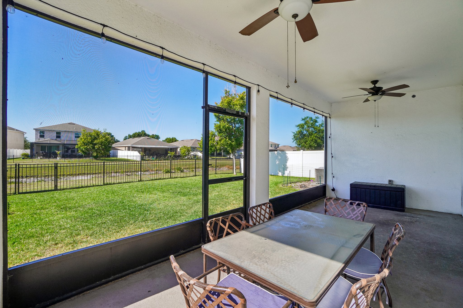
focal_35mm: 15
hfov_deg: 100.4
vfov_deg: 77.3
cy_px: 154
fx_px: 193
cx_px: 232
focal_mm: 10
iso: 100
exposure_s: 1/125
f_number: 8
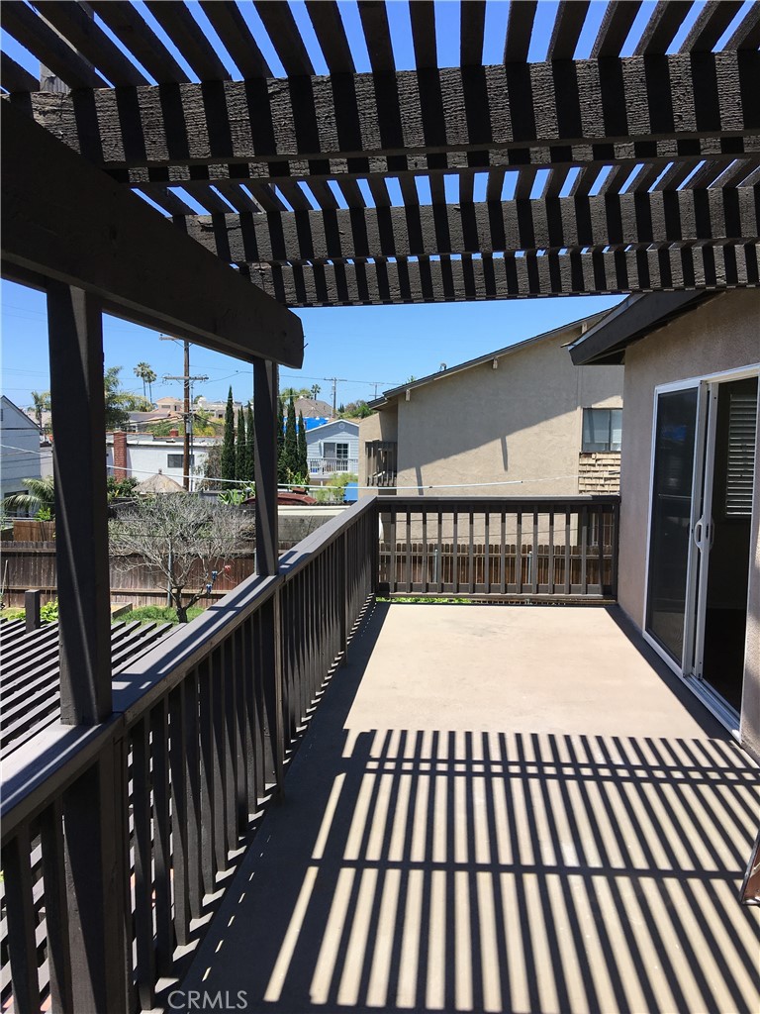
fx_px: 849
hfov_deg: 48.2
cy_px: 507
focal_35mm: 29
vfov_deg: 61.7
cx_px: 380
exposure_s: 1/1304
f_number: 2.2
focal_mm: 4.15
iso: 25
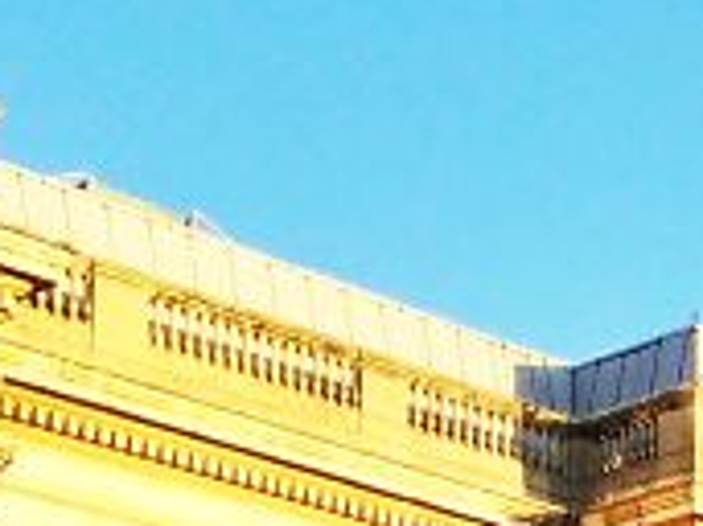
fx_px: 3024
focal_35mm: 149
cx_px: 1390
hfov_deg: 11.9
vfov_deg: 9.3
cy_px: 1089
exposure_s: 1/774
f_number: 2.2
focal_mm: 4.15
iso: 32
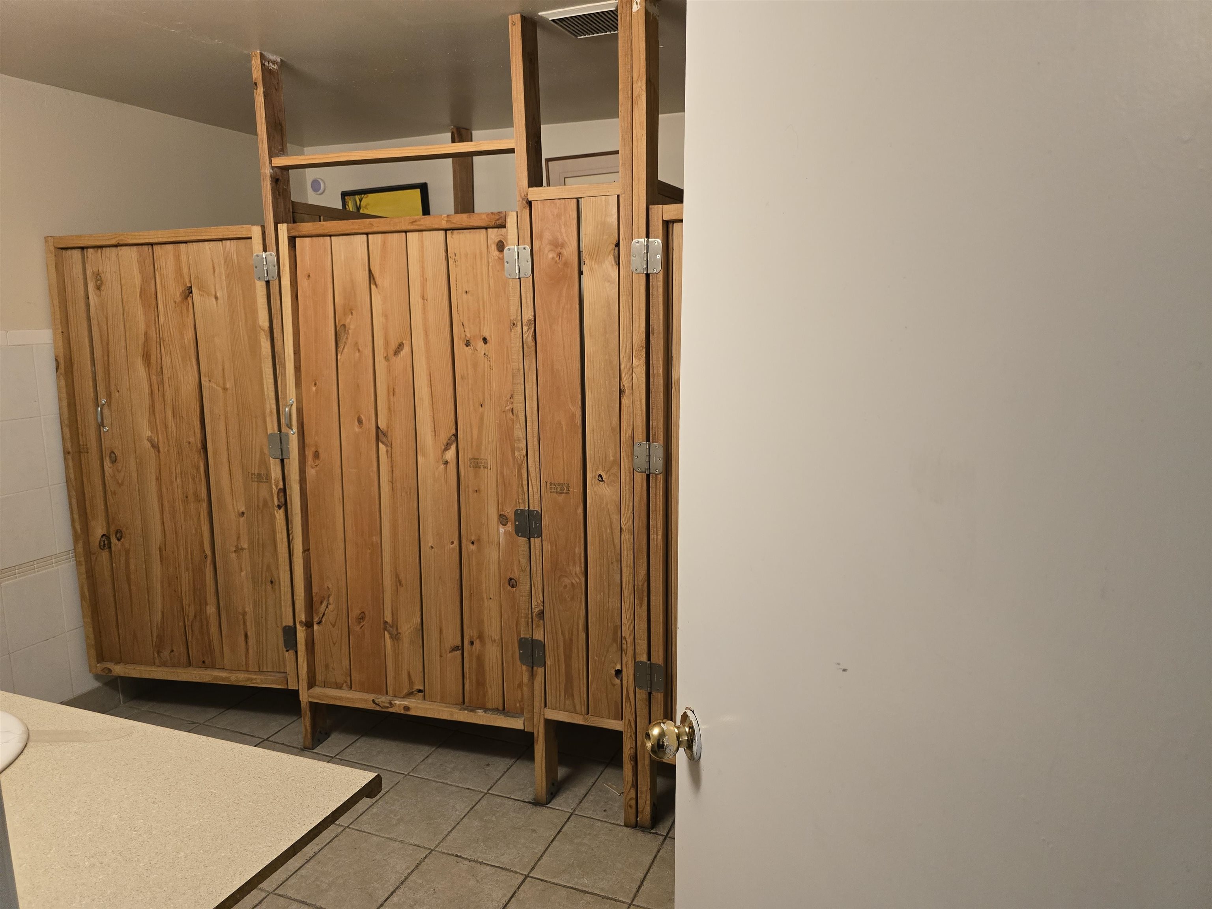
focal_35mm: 23
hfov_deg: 73.9
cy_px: 454
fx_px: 805
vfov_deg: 58.9
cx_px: 606
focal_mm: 6.3
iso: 500
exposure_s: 1/120
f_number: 1.7
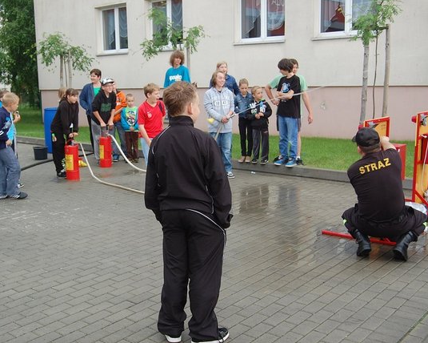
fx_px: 519
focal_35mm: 41
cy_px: 171
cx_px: 182
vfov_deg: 36.5
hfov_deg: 44.7
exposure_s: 1/125
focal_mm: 24
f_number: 5.6
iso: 320
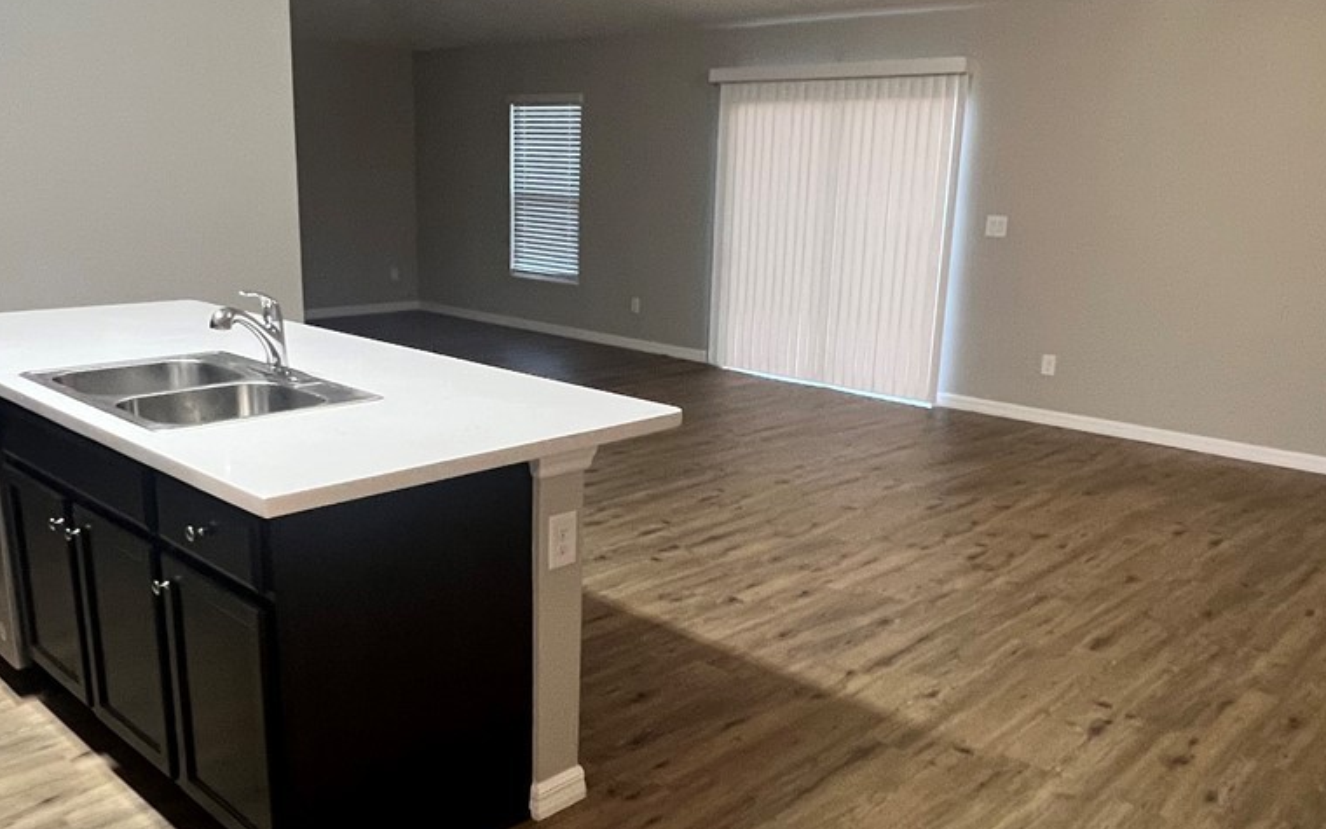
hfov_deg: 64.6
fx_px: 1048
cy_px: 464
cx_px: 621
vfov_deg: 43.1
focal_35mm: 29
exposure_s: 1/60
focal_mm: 1.57
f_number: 1.8
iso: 400
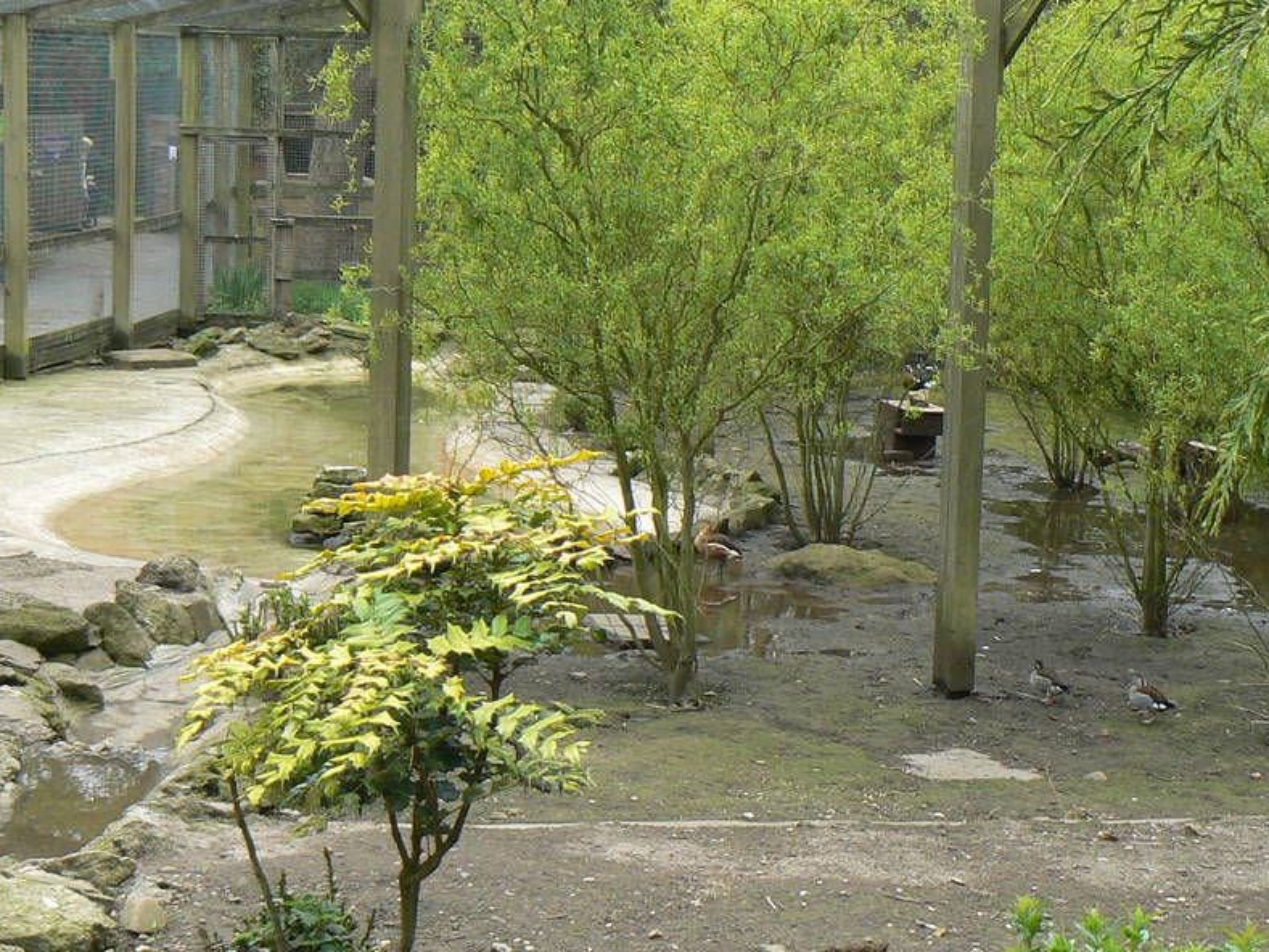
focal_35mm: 73
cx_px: 450
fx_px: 2677
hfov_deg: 26.6
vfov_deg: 20.2
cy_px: 399
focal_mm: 6
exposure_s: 1/125
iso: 80
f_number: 5
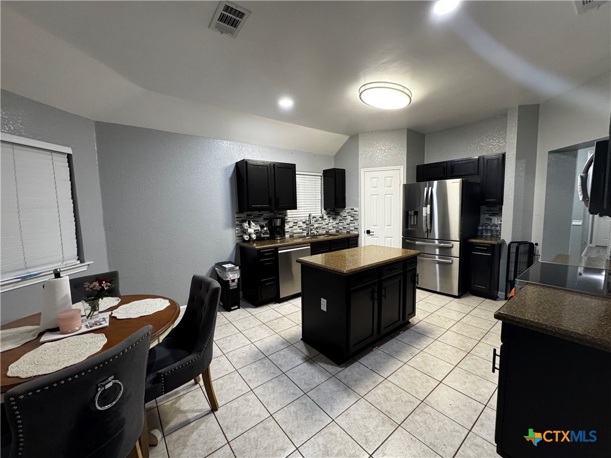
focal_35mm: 14
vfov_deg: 85.7
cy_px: 229
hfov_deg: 102.1
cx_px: 306
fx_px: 247
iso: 320
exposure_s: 1/60
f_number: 2.2
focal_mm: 2.22
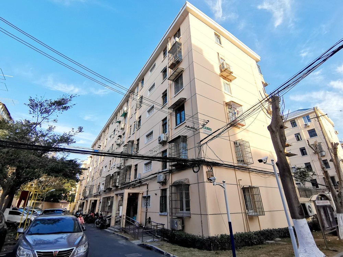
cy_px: 128
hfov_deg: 91.0
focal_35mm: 17
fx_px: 168
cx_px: 172
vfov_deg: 74.7
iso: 50
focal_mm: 2.26
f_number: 2.2
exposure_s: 1/513
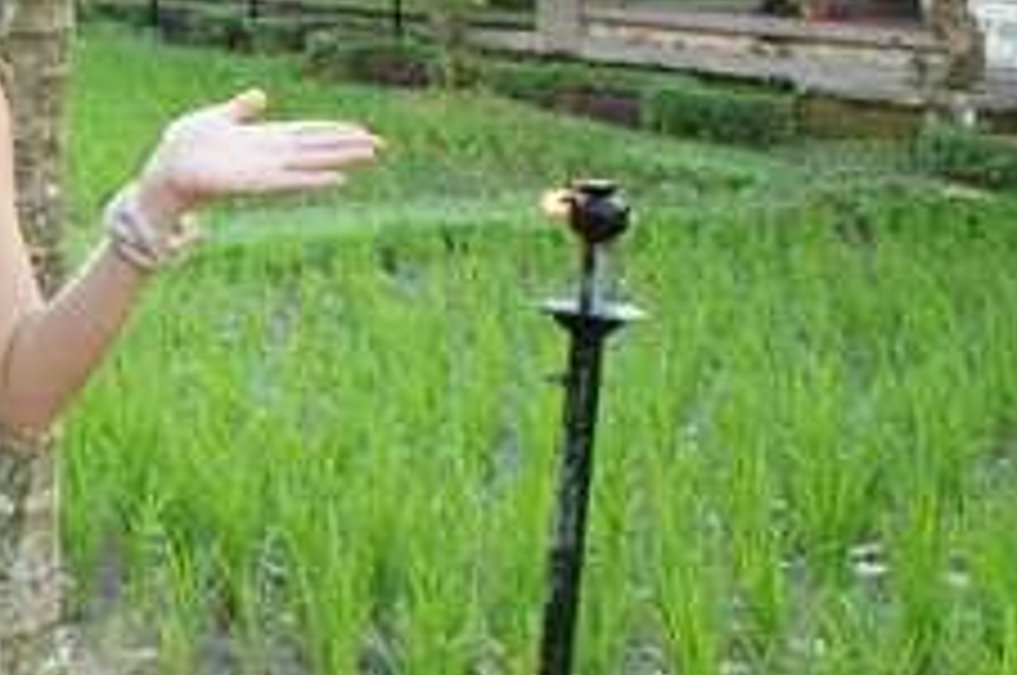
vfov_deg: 15.9
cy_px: 122
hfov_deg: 21.8
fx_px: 2398
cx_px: -274
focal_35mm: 85
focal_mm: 20
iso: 200
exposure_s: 1/13
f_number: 5.6
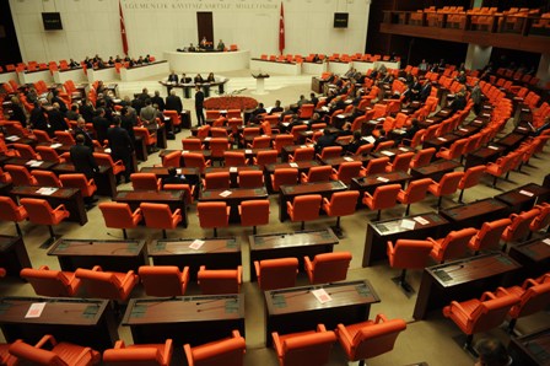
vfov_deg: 53.1
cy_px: 183
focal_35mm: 24
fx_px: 366
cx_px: 275
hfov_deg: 73.8
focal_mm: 24
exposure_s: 1/200
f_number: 3.2
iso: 640
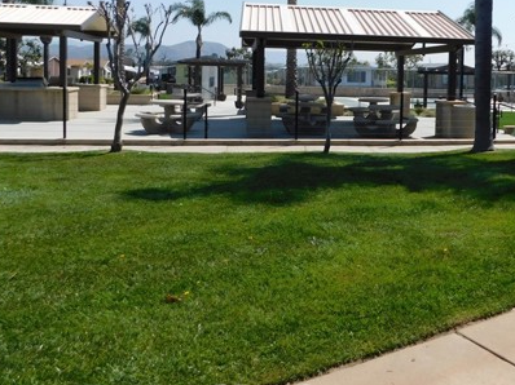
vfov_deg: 37.8
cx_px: 353
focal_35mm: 37
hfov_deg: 49.1
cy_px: 105
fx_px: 550
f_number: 6
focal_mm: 4
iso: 125
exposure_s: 1/500
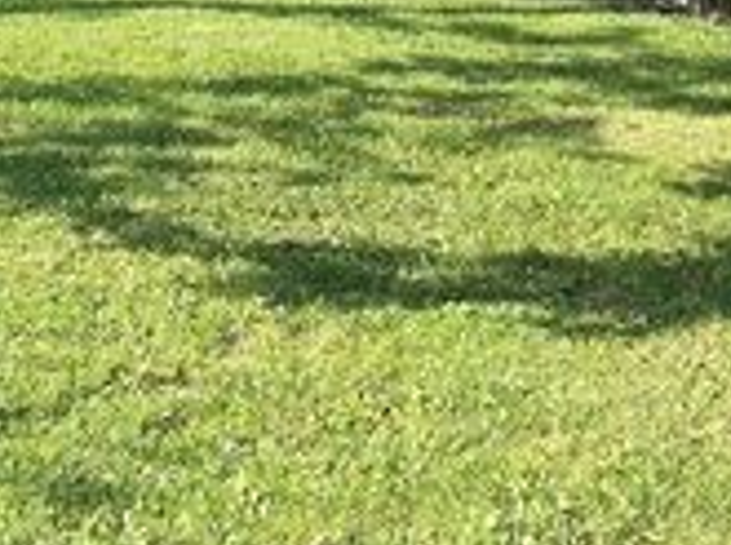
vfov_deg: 17.4
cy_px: -175
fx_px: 1665
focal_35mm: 79
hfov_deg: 24.2
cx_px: 106
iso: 50
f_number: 1.5
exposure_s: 1/1038
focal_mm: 5.7
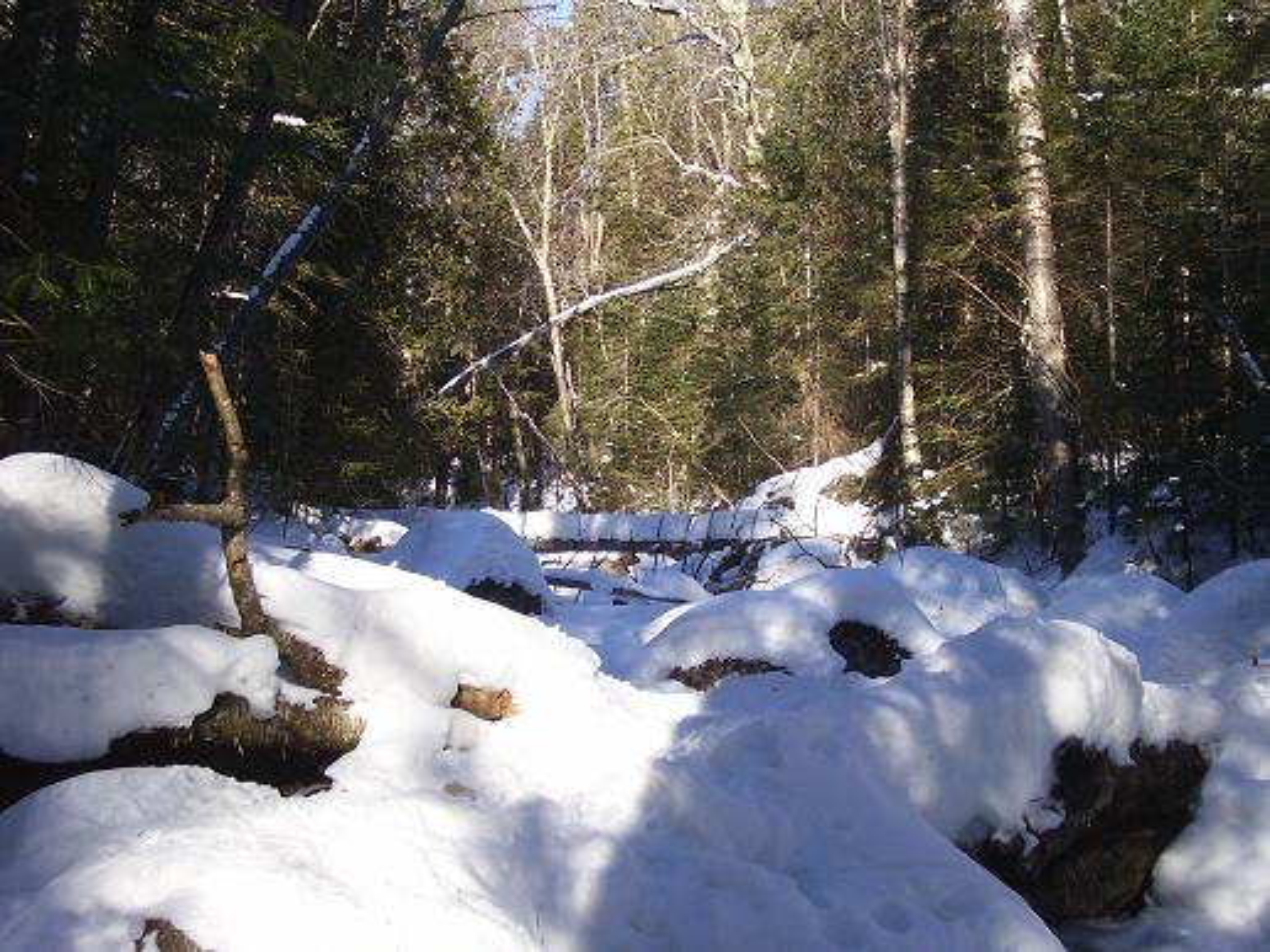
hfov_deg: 36.2
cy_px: 476
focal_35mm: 53
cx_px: 635
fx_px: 1944
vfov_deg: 27.5
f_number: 3.4
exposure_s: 1/350
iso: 80
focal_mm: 8.6
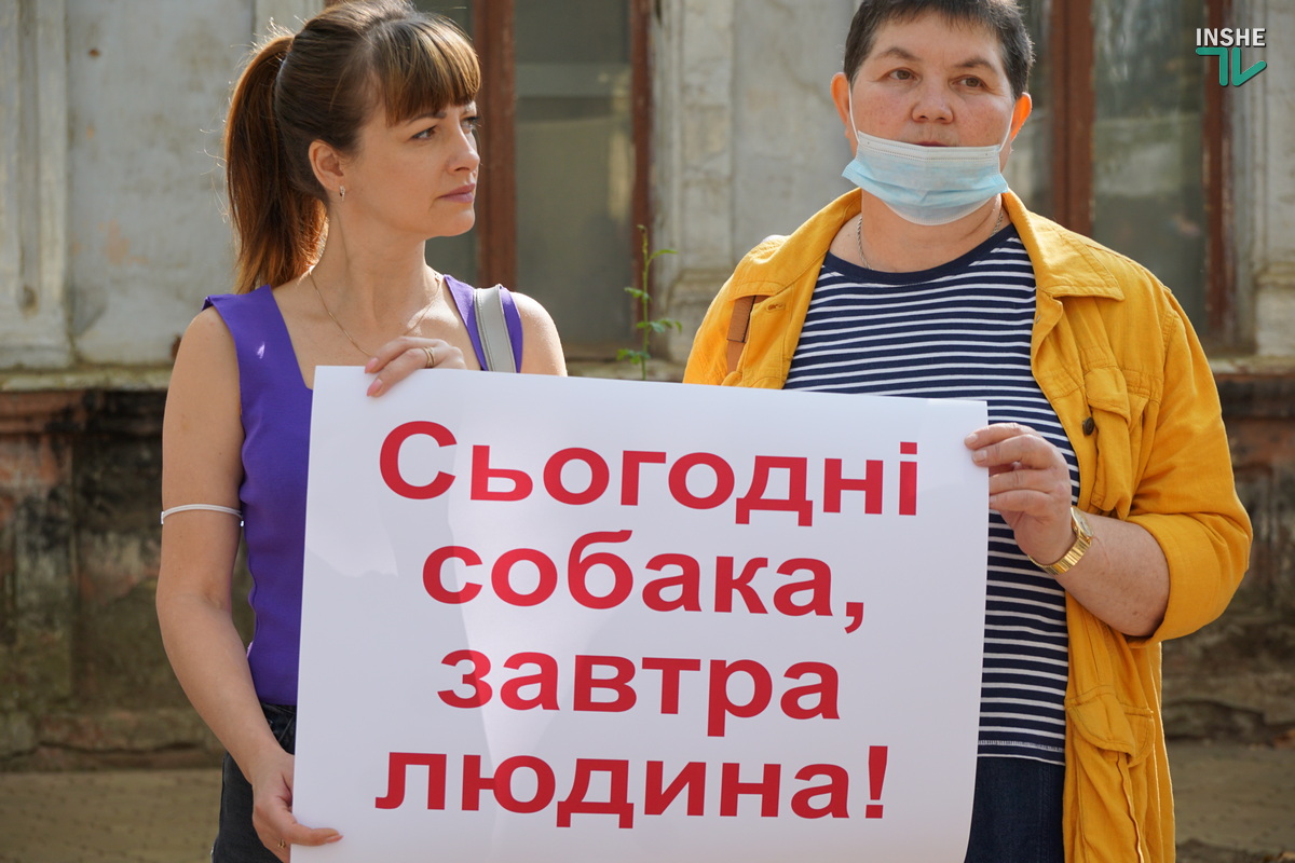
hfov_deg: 22.6
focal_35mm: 90
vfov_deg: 15.2
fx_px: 3237
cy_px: 432
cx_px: 648
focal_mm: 60
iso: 160
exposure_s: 1/160
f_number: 5
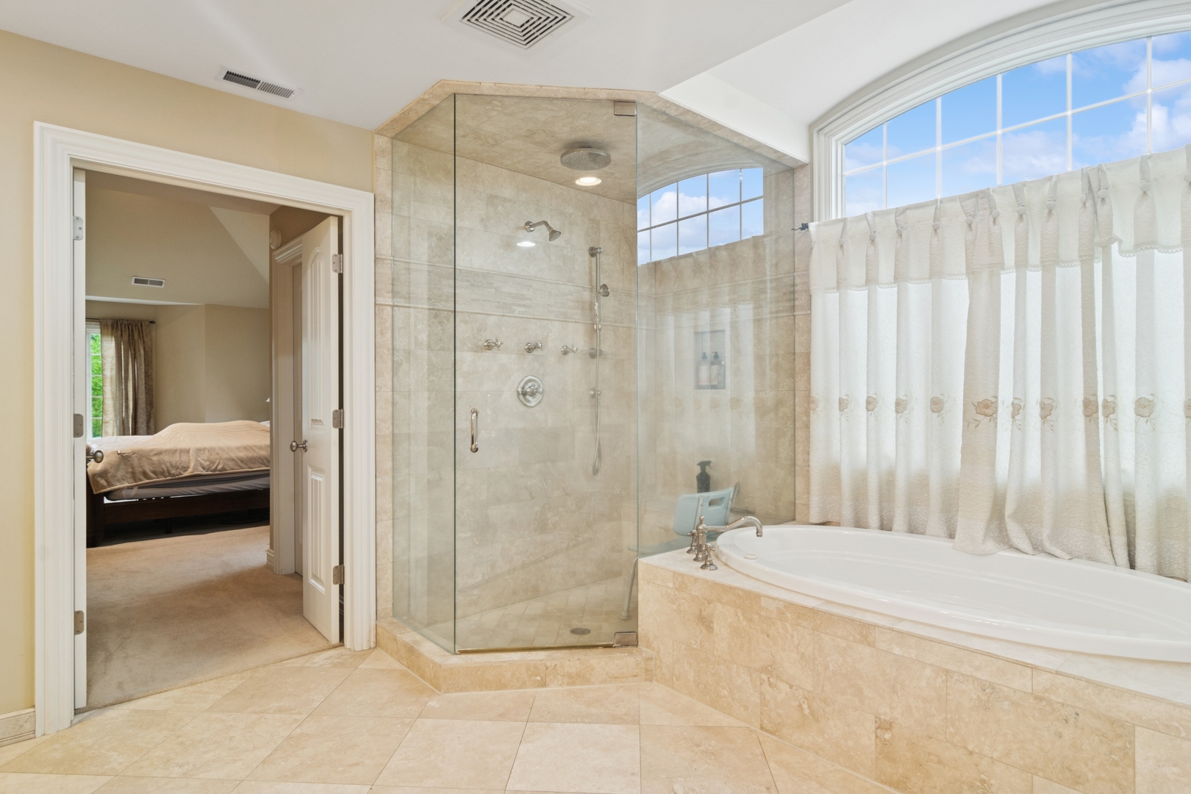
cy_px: 397
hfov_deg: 90.0
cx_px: 596
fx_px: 595
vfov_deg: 67.4
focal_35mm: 18
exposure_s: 1/13
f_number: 8
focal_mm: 12
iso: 200
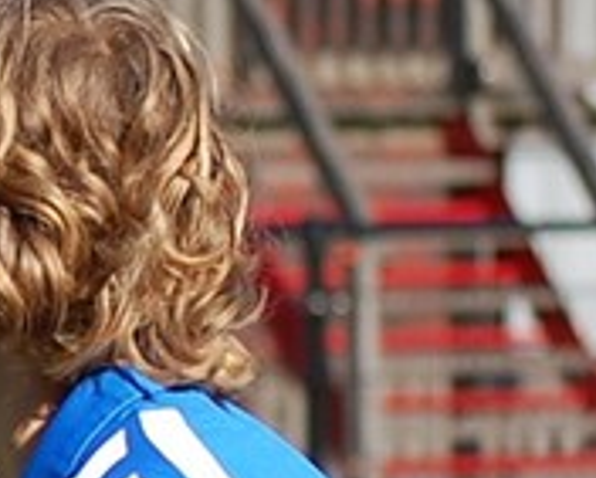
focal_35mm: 672
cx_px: -156
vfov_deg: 2.3
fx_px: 11860
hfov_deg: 2.9
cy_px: 880
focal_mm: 82
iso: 220
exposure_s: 1/1000
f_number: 4.5
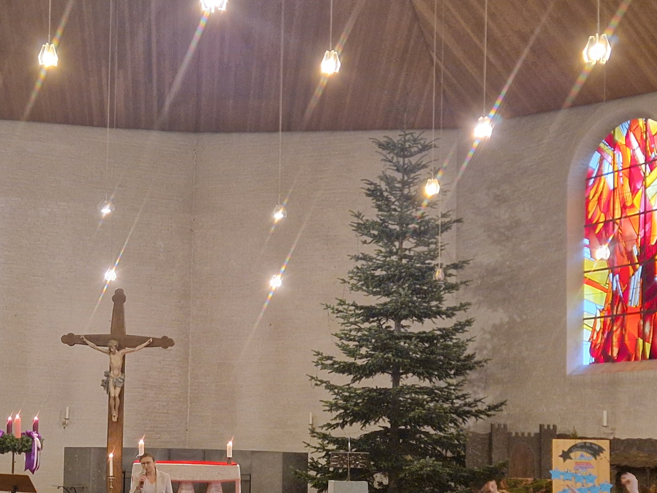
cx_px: 211
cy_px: 369
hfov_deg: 33.4
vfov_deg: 25.4
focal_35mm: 57
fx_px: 1082
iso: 640
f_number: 1.8
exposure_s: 1/50
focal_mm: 5.4
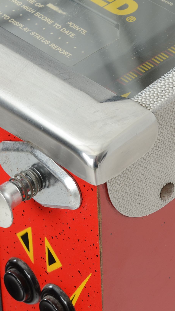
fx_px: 1467
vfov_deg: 12.1
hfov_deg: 6.8
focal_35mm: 178
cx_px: 140
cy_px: 156
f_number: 8
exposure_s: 1/60
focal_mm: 75
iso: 250
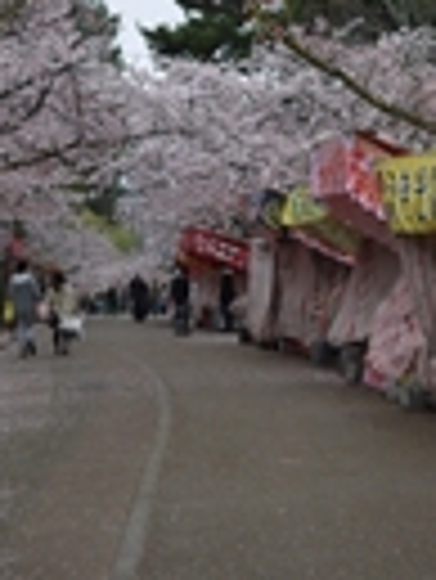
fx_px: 1777
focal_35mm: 106
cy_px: 119
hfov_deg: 13.9
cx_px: 360
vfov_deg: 18.4
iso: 100
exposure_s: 1/125
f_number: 4
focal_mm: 14
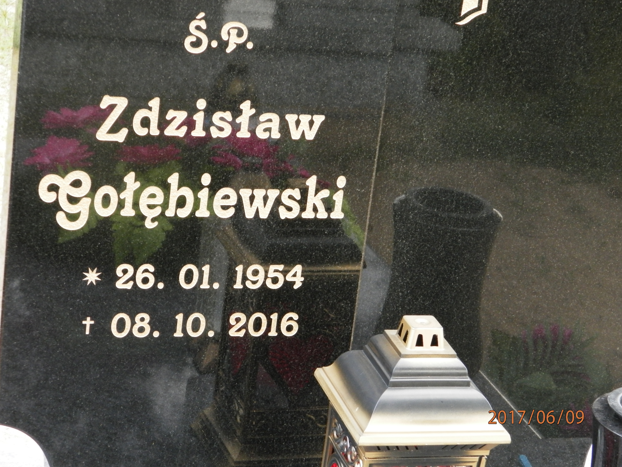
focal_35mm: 106
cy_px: 234
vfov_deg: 14.0
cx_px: 311
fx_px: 1905
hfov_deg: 18.5
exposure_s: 1/60
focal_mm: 19
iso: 200
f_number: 4.5
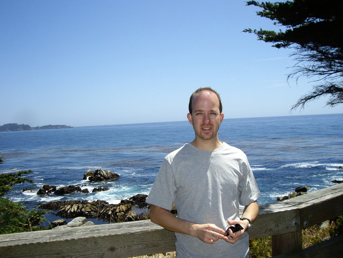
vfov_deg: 37.7
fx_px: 377
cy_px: 129
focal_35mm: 38
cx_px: 172
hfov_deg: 49.0
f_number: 4.3
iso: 100
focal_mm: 6.2
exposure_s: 1/1000
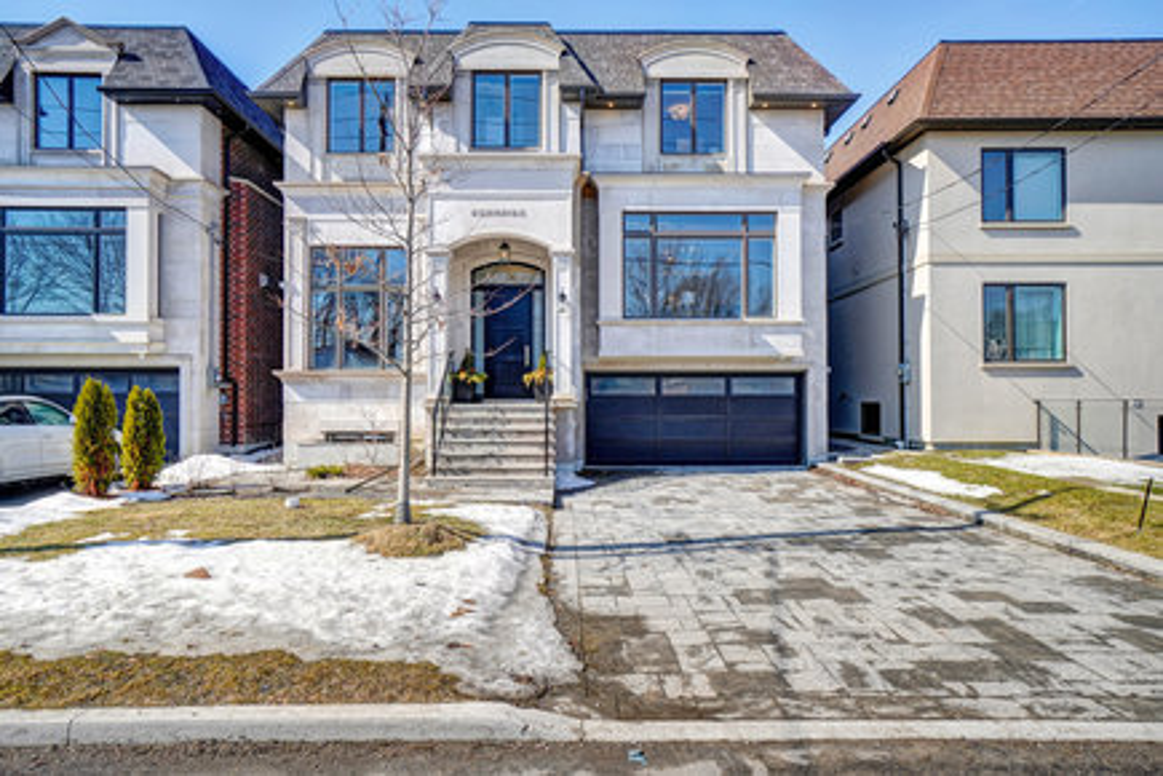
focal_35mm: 21
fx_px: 678
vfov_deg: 59.5
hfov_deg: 81.2
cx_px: 582
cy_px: 388
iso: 100
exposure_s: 1/160
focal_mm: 14
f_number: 8
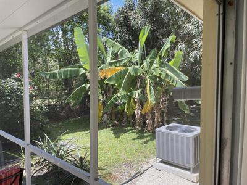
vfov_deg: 53.1
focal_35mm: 26
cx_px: 124
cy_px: 92
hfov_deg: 67.3
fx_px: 186
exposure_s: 1/388
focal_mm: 4.2
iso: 32
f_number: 1.6
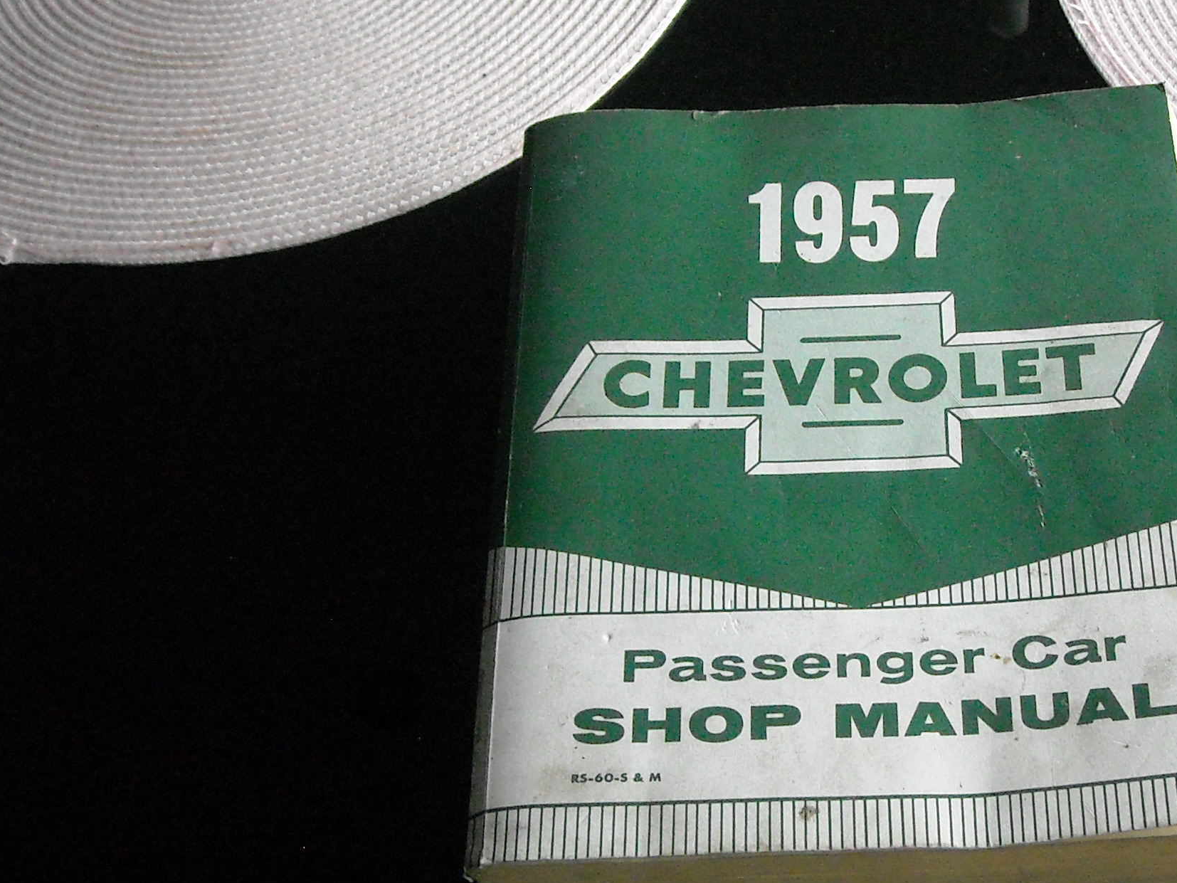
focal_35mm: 65
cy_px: 517
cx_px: 869
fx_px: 2210
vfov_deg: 22.6
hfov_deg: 29.4
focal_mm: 5.7
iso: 436
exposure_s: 1/125
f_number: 2.8
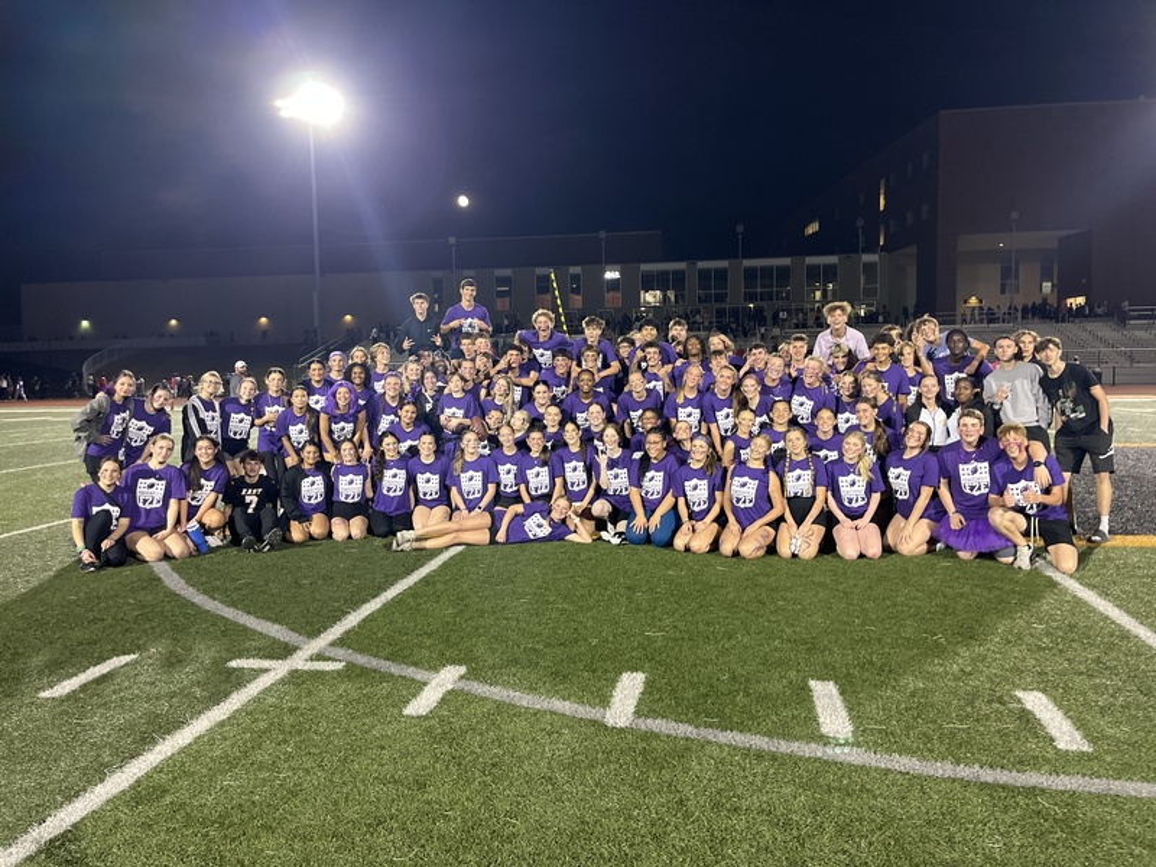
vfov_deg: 53.1
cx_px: 578
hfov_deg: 67.3
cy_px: 434
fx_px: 868
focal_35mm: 26
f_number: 1.6
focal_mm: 5.1
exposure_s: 1/60
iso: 160
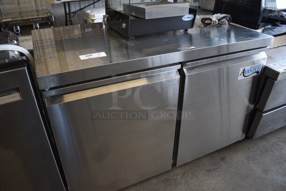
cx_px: 143
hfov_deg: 67.3
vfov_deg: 48.0
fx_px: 215
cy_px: 96
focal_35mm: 27
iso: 800
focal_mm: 18
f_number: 3.5
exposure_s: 1/160
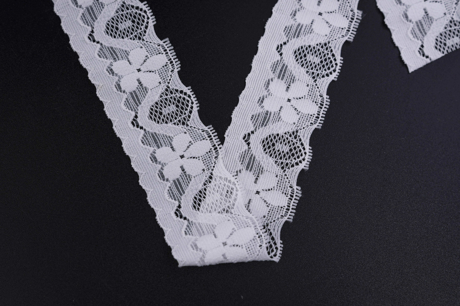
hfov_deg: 38.2
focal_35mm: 52
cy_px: 153
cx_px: 230
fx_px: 664
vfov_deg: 26.0
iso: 100
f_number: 5.6
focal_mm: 35
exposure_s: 1/125
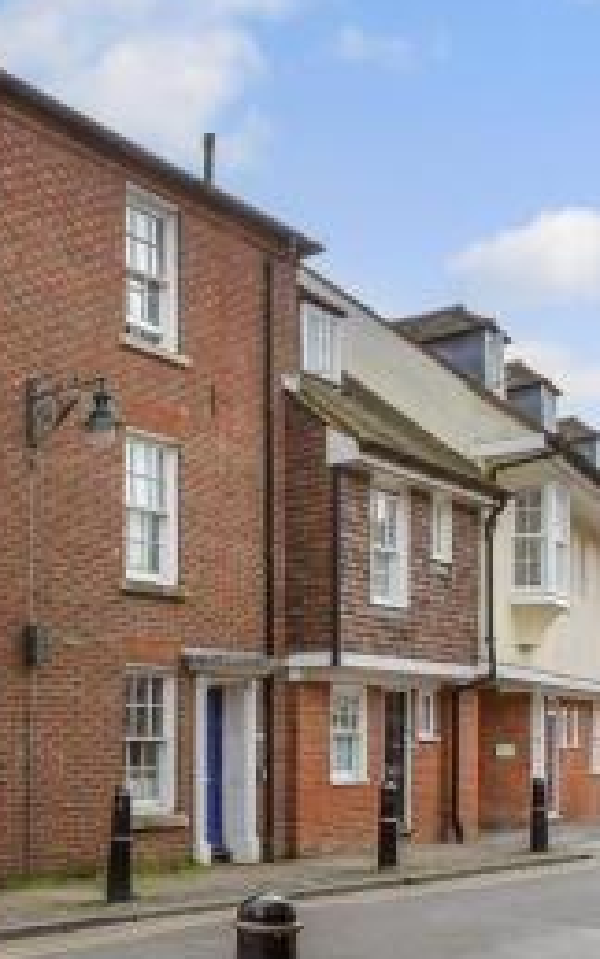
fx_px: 732
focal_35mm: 28
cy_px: 483
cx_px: -239
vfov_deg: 66.5
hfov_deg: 30.8
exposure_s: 1/250
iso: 400
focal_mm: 10
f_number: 8
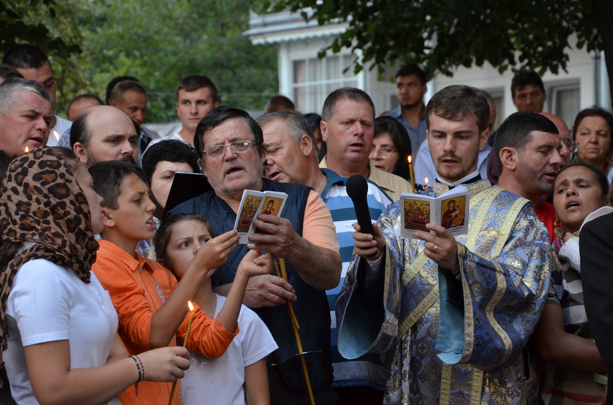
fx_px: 2497
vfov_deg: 9.3
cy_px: 202
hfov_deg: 14.0
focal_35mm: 147
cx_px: 306
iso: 1600
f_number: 5.6
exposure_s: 1/160
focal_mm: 98
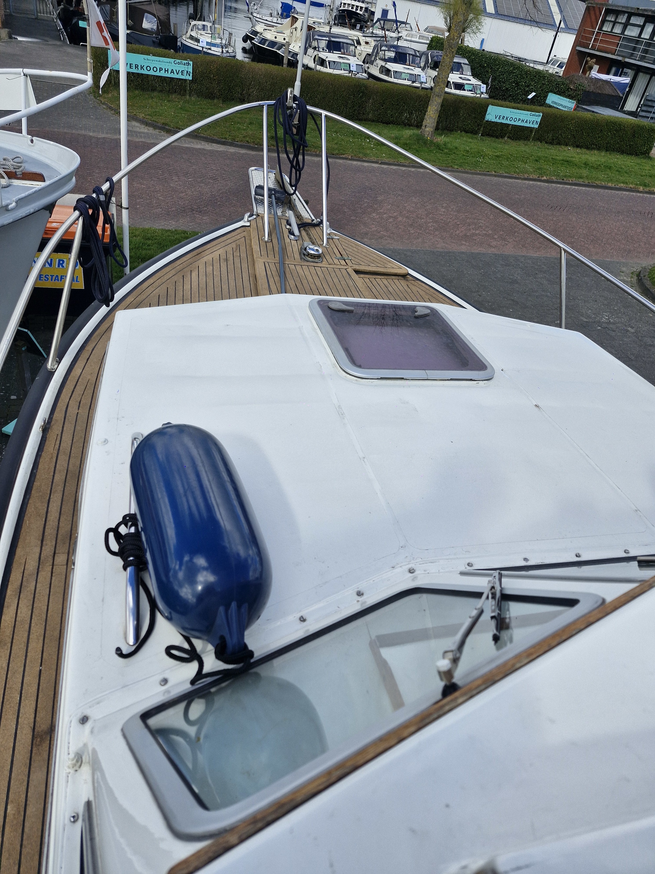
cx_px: 328
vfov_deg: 73.9
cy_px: 437
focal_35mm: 23
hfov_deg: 58.9
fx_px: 580
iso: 50
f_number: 1.8
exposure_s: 1/1780
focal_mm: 5.54
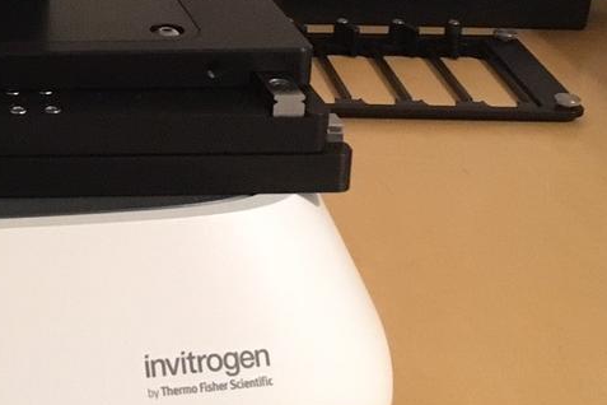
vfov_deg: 14.3
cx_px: -176
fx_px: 1568
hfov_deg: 20.1
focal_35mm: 93
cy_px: -81
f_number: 2.2
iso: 320
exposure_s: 1/15
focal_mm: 4.15
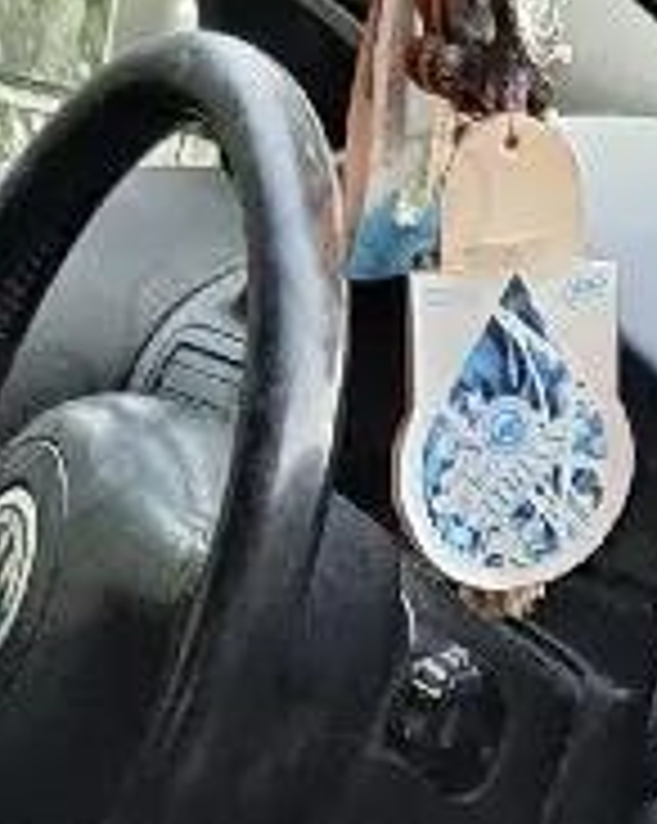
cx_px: 302
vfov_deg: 10.1
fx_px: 4163
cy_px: 1839
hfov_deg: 9.0
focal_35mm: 171
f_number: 1.8
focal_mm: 5.23
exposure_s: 1/33
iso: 400
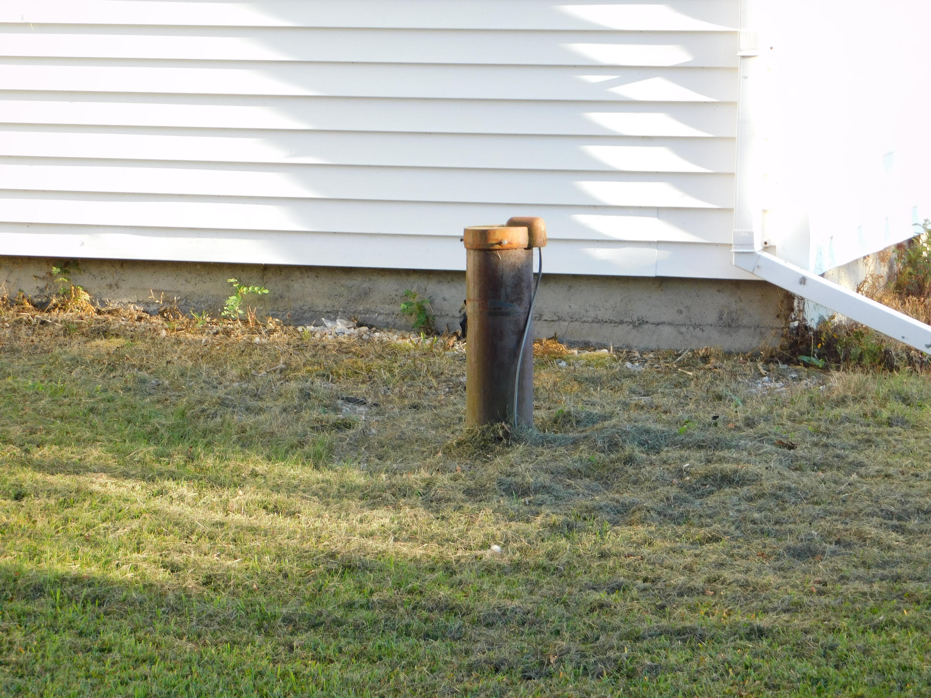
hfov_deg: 14.7
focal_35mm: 134
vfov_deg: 11.1
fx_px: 3604
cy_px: 349
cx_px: 466
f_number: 5
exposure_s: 1/80
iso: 125
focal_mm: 23.7
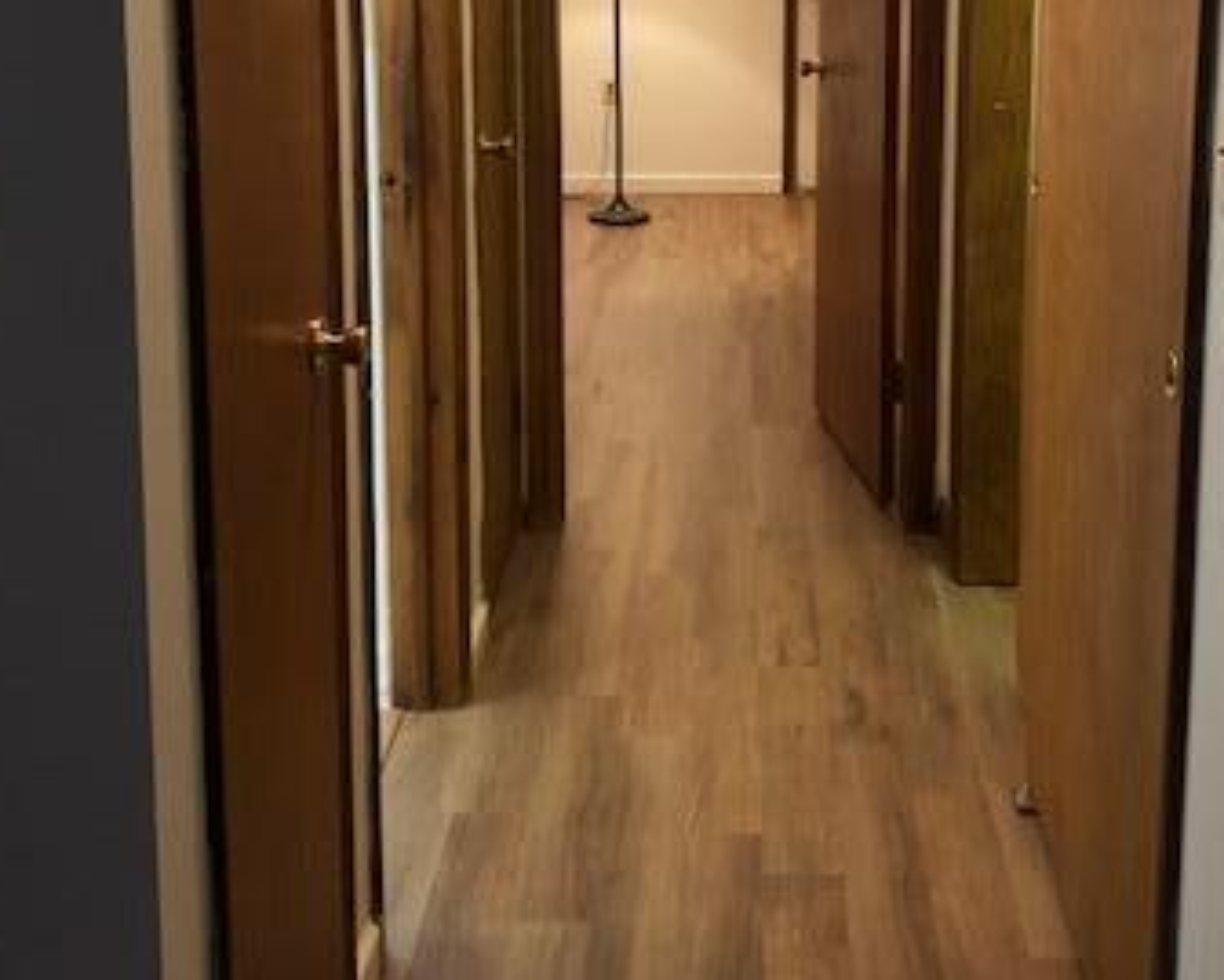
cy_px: 171
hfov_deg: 35.9
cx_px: 703
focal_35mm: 52
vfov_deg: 28.4
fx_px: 1884
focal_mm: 4
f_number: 1.8
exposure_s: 1/30
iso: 400
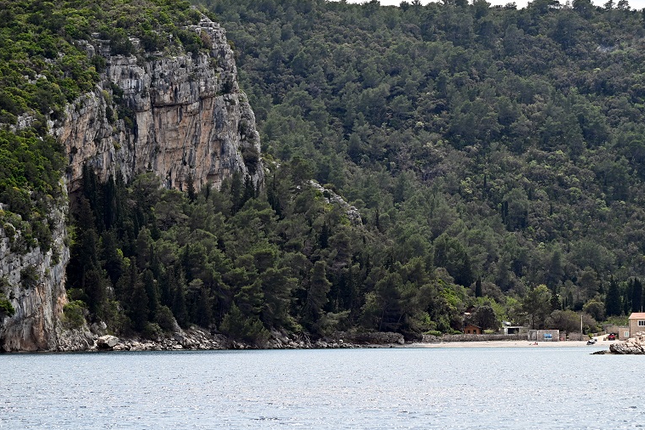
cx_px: 361
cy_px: 212
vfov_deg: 9.0
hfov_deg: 13.4
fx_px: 2742
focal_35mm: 153
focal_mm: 122
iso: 140
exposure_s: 1/500
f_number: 5.6
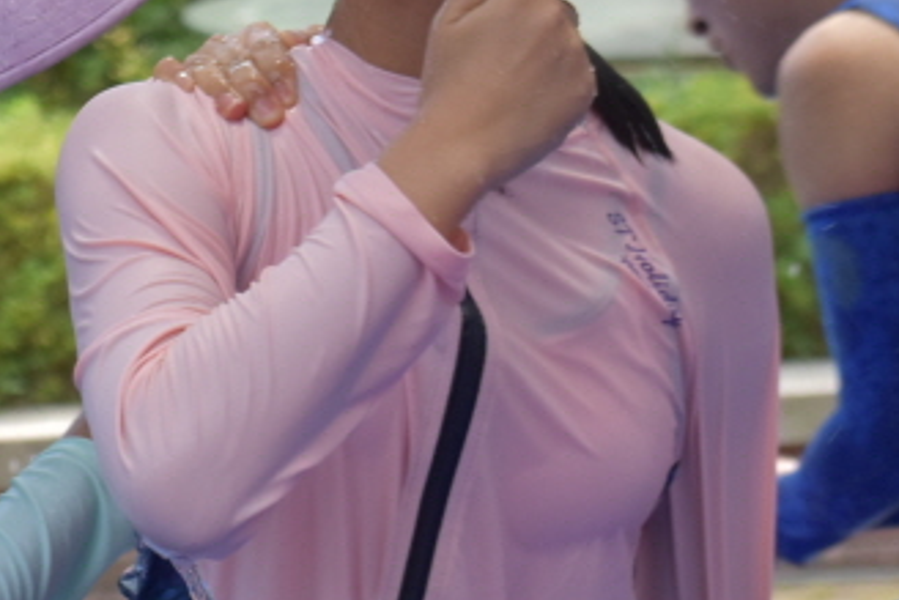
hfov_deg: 5.6
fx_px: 9143
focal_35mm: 366
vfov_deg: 3.8
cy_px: 384
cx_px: -433
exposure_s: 1/250
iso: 360
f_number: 8
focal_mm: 80
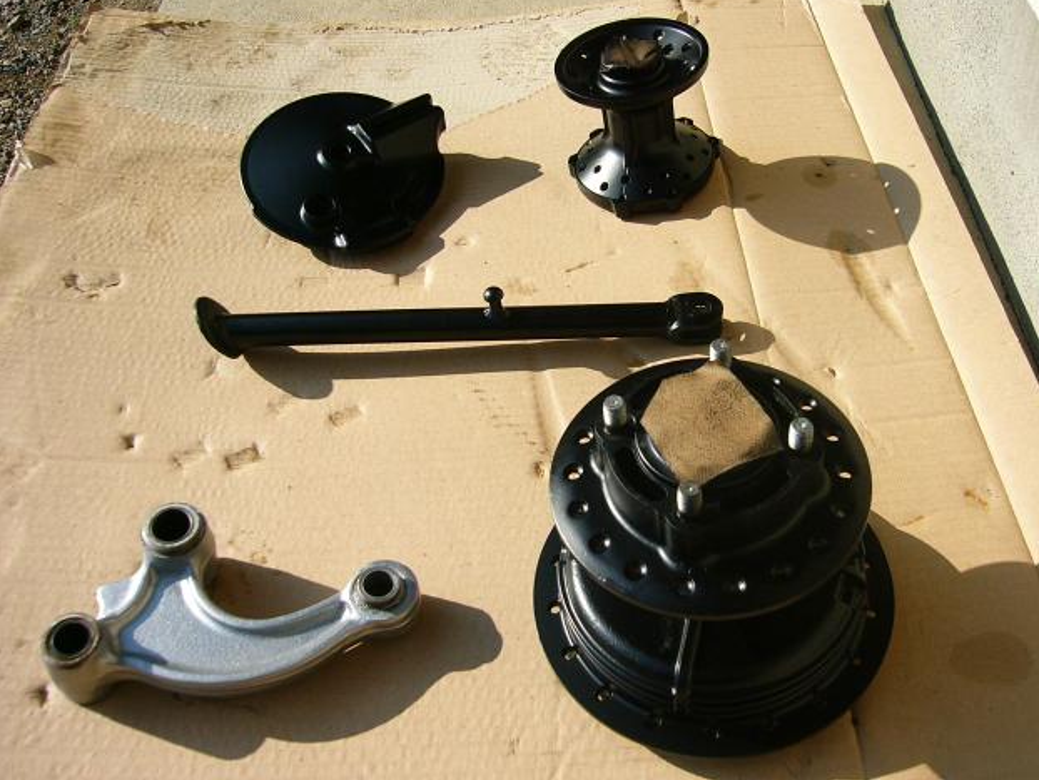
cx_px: 533
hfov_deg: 51.3
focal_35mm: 36
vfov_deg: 39.7
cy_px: 381
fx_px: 1081
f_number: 8
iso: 50
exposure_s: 1/125
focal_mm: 5.8
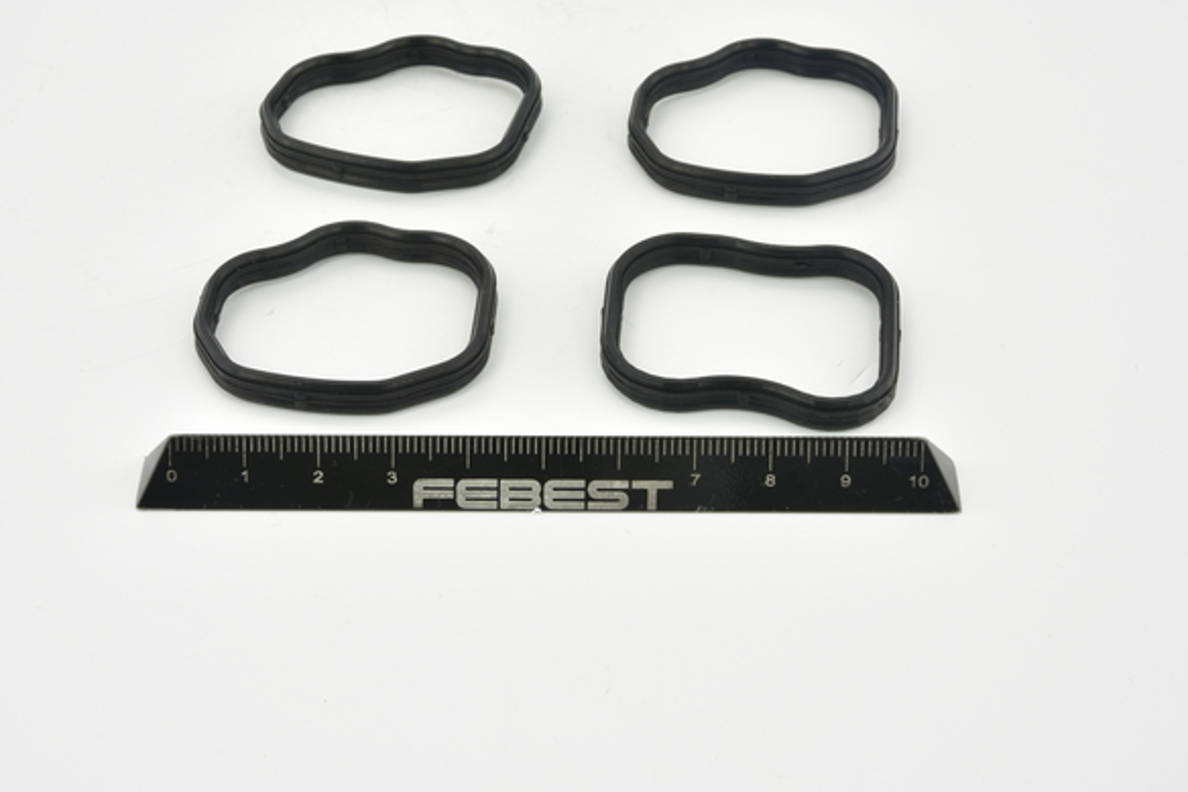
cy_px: 322
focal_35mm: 74
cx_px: 529
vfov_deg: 18.4
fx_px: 2441
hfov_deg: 27.3
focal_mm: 60
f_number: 29
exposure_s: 1/2.5
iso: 64
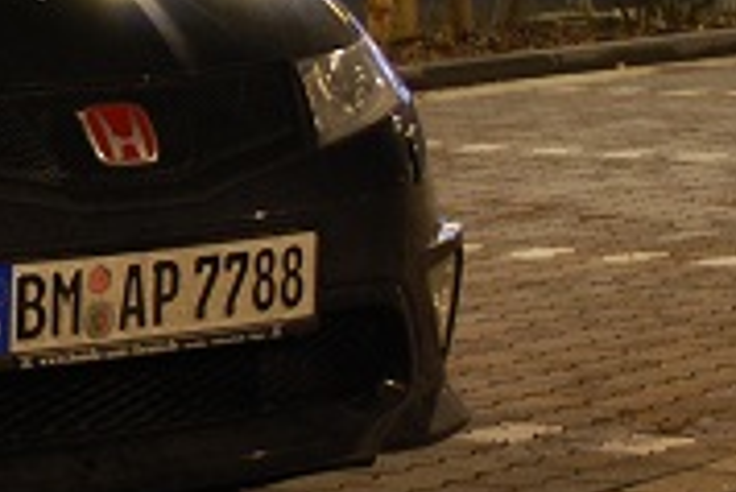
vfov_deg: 6.8
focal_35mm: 202
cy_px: 31
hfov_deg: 9.8
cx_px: -422
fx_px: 4133
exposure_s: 1/1.6
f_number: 4.8
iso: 200
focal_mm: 30
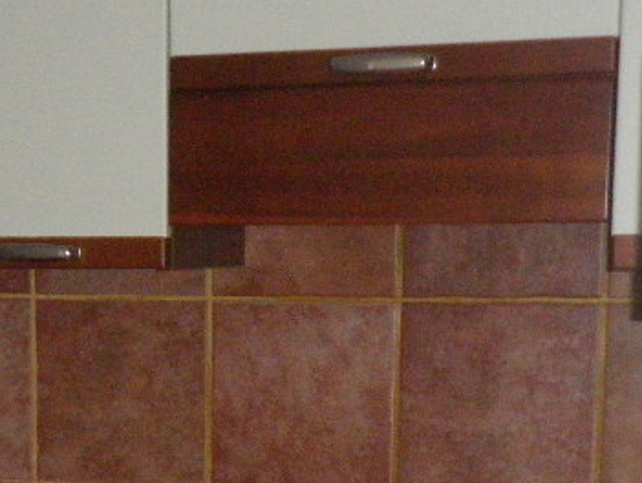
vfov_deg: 14.0
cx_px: 119
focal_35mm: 102
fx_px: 1894
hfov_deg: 19.0
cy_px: 617
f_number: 3.8
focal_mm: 6.2
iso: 400
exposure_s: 1/60
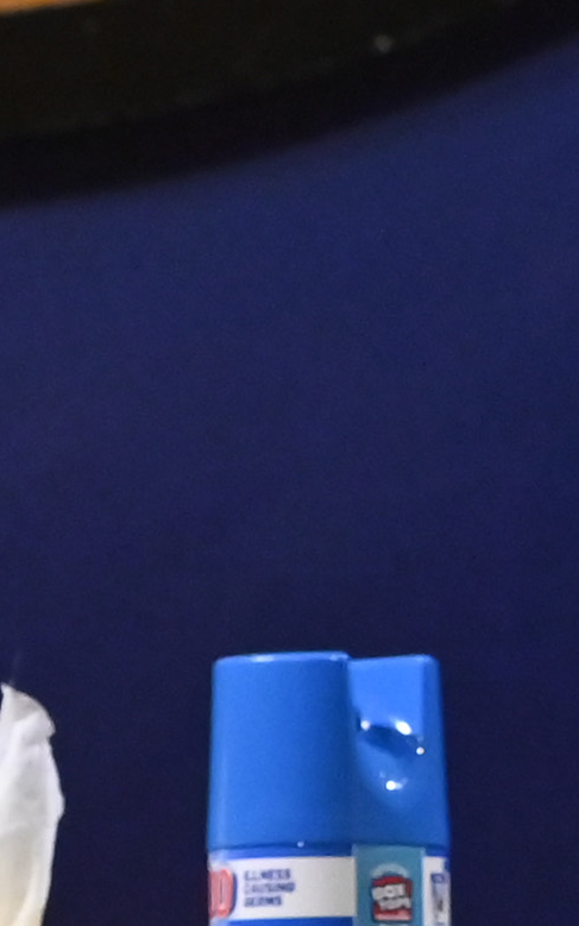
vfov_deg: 2.6
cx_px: 1006
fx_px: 20371
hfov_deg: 1.6
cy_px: -732
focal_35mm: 807
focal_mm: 102
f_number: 5.6
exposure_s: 1/500
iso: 3200
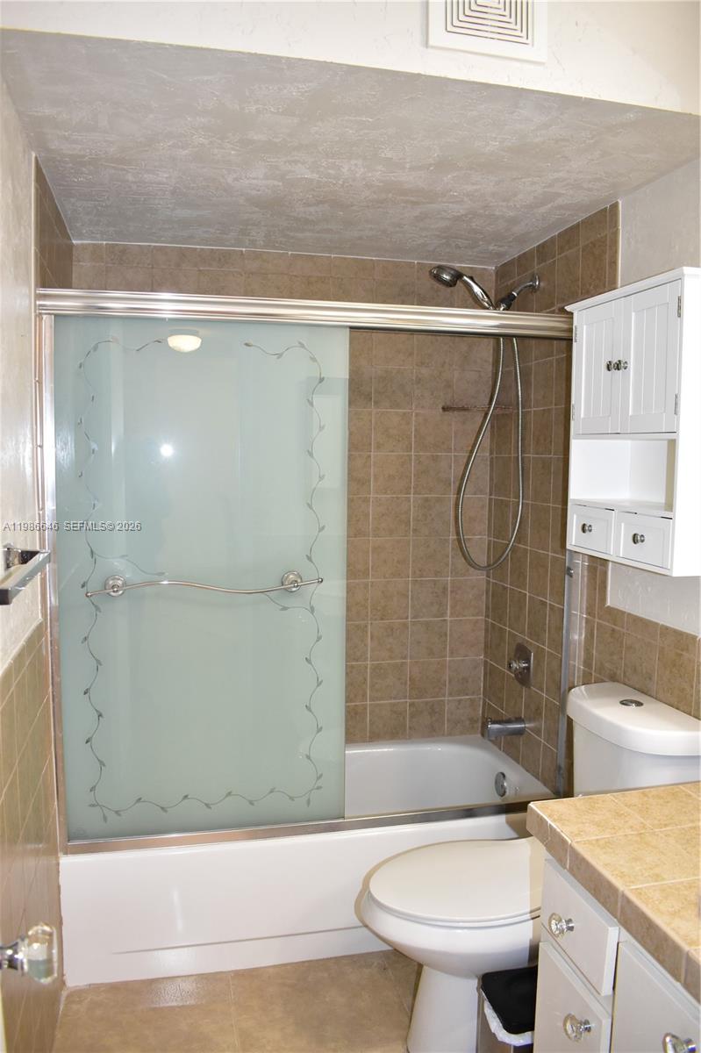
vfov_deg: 67.4
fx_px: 789
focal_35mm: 27
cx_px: 350
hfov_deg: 47.9
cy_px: 526
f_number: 5
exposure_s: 1/60
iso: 1400
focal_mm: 18
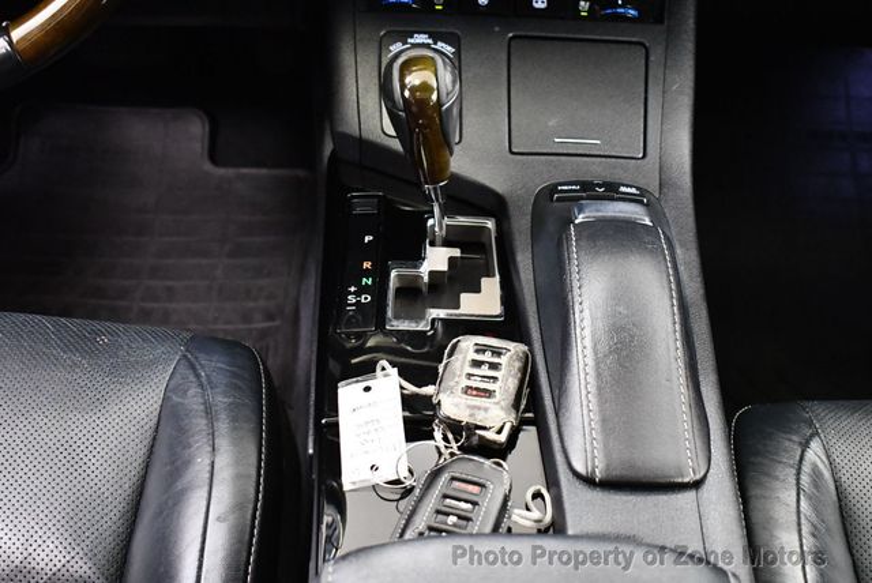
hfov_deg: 36.8
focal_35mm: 54
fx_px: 1309
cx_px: 436
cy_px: 292
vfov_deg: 25.1
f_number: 4
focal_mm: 27
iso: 5600
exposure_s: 1/60
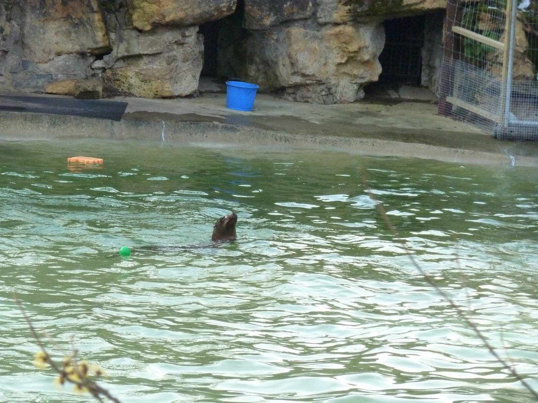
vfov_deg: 7.6
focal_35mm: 196
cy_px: 202
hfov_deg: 10.1
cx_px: 269
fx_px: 3046
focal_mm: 32.1
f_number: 4.5
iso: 640
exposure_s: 1/320
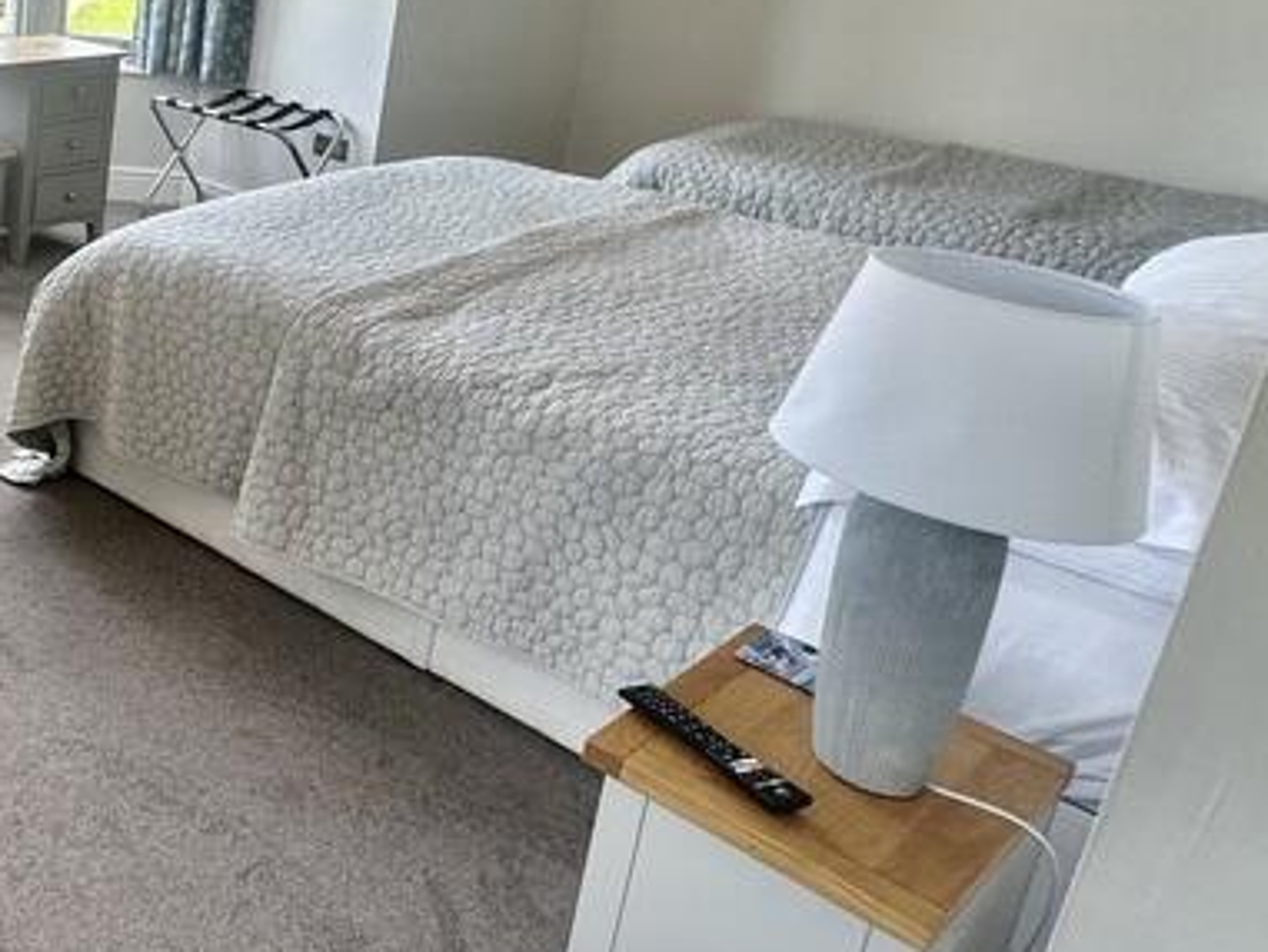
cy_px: 226
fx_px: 1356
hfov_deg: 39.5
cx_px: -170
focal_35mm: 37
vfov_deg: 37.6
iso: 64
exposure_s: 1/99
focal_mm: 2.22
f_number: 2.2
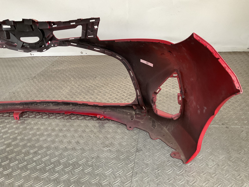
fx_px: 209
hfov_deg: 61.7
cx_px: 124
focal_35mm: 29
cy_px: 94
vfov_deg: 48.2
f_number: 1.8
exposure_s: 1/50
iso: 80
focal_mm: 3
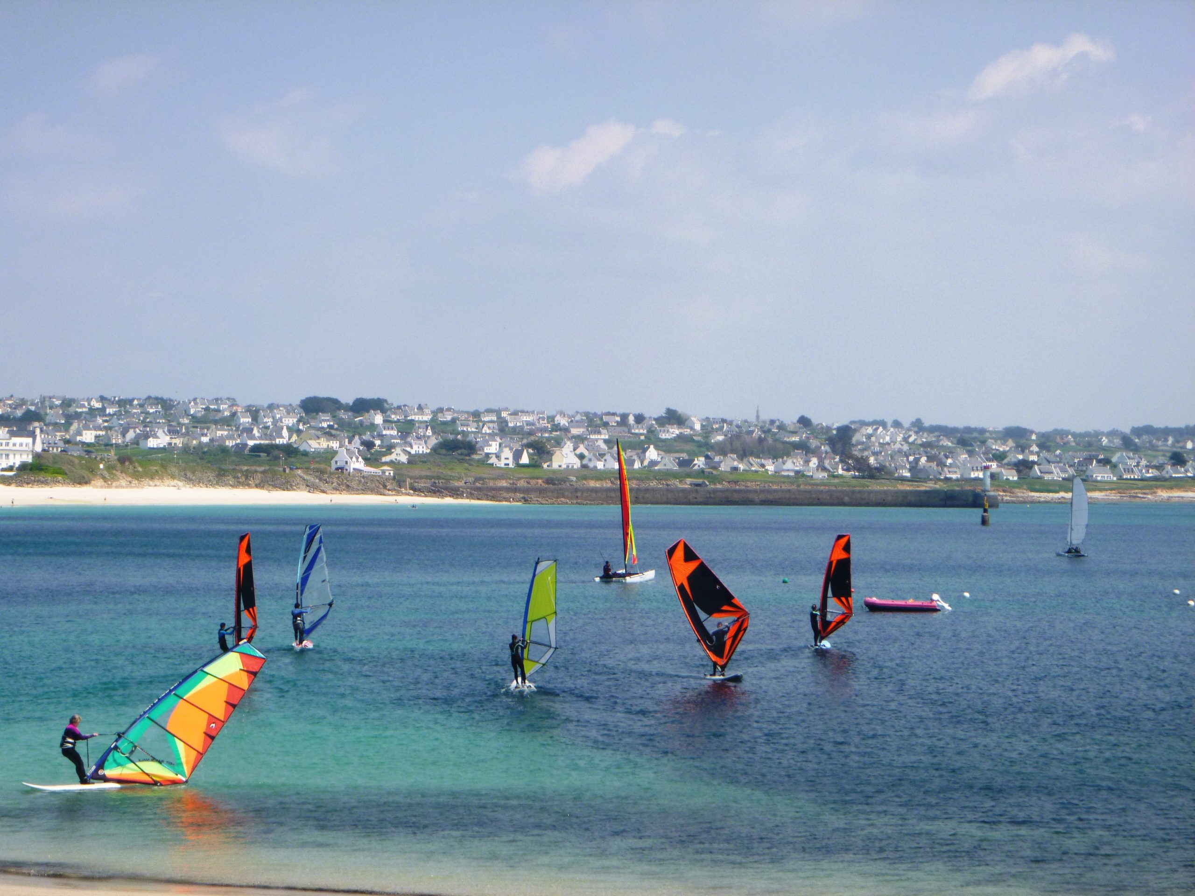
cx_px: 598
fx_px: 3452
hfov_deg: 19.6
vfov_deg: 14.8
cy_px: 448
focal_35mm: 100
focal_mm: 18
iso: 100
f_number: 5.7
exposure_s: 1/400
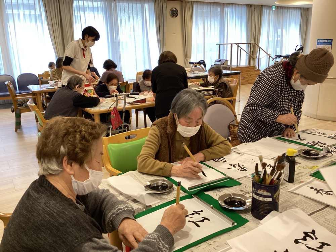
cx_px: 168
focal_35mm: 31
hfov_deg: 58.4
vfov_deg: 45.4
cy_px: 126
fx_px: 301
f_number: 2.4
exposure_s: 1/50
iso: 125
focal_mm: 3.3
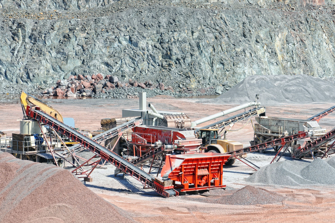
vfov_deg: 8.7
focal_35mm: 158
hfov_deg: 13.1
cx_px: 168
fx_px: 1464
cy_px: 112
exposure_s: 1/500
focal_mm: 105
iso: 200
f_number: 7.1
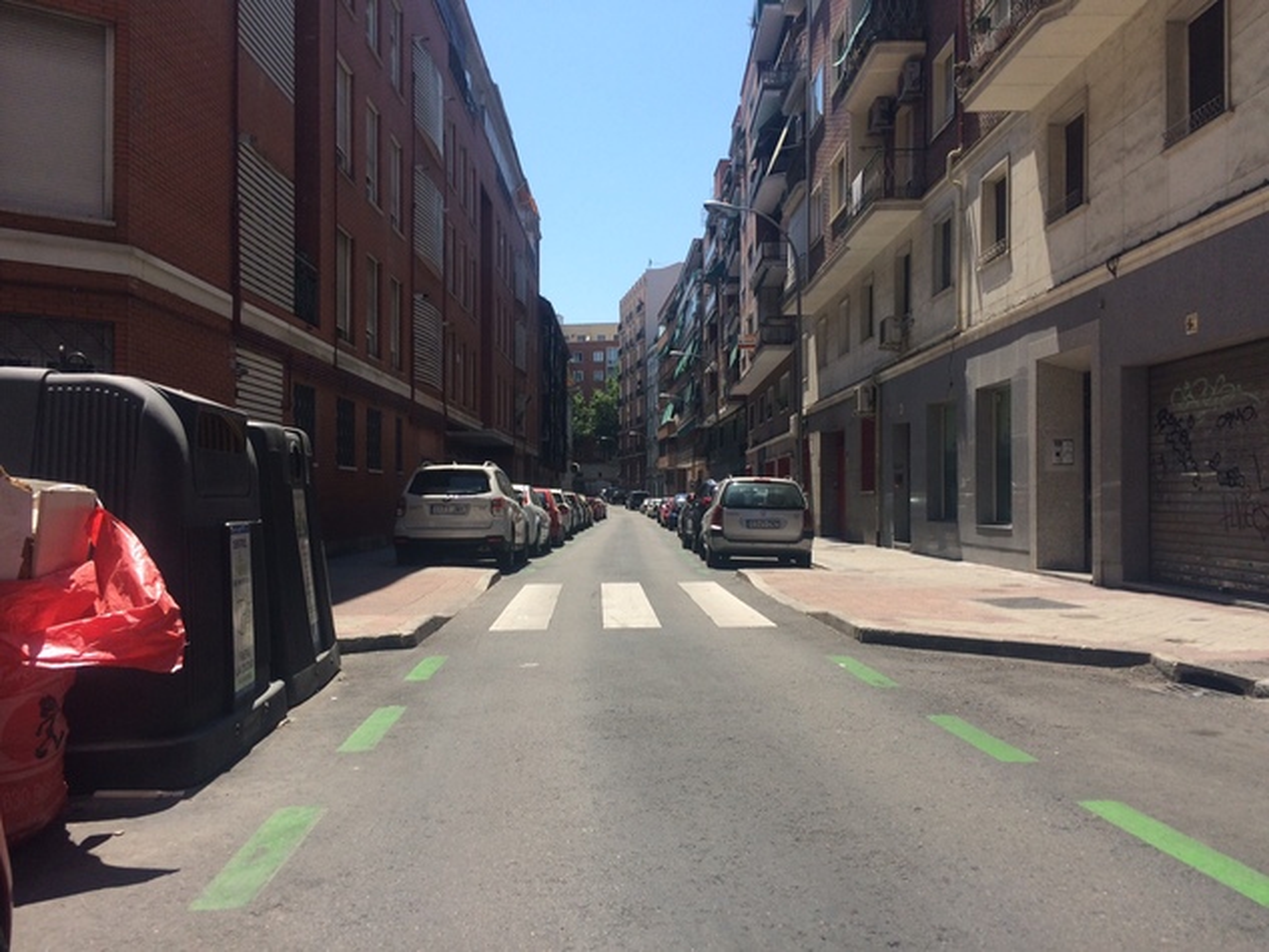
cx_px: 634
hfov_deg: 61.7
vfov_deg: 48.2
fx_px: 1063
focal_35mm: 29
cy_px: 476
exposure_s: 1/1786
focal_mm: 4.15
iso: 32
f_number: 2.2
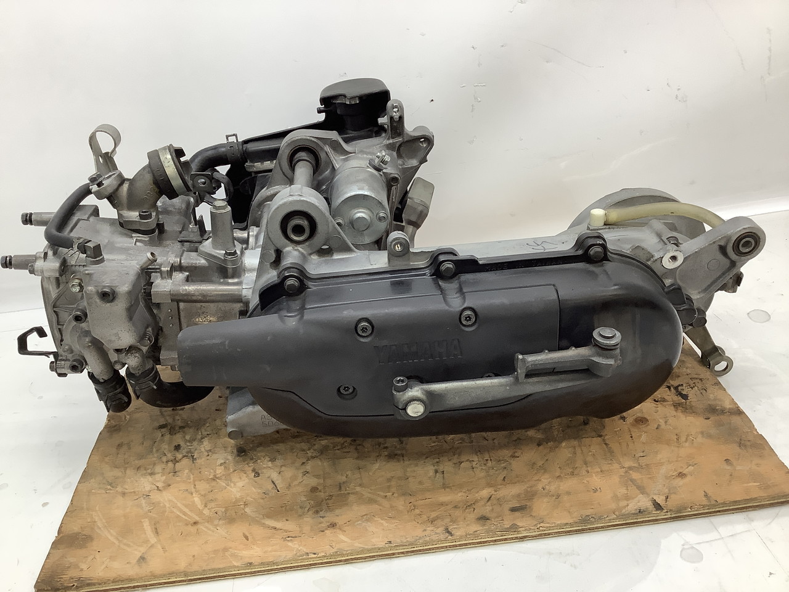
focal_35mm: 31
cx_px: 394
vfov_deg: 45.4
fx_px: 707
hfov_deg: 58.4
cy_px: 296
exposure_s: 1/120
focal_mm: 3.3
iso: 80
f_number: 2.4
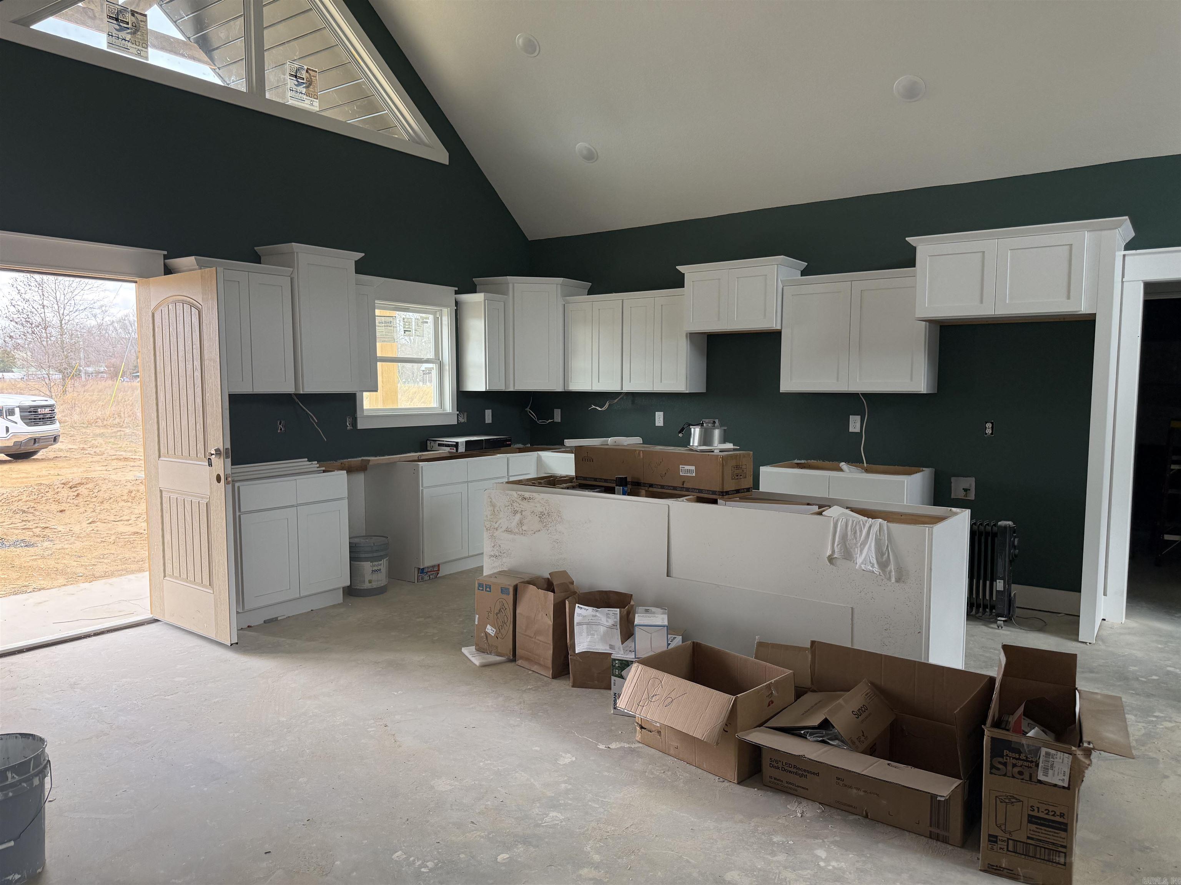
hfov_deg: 71.6
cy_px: 442
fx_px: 819
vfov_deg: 56.8
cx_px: 590
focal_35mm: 24
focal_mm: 6.76
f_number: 1.78
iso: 200
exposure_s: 1/240
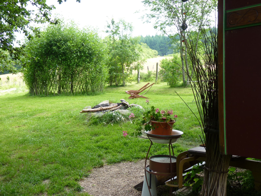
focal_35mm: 43
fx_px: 324
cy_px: 98
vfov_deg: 33.6
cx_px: 130
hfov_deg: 43.9
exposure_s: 1/125
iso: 80
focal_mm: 7.6
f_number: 3
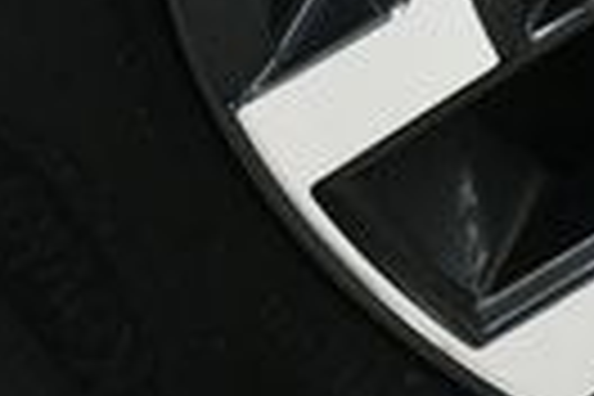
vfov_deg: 3.7
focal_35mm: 365
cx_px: 1017
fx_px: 6022
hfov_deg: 5.6
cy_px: -230
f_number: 4.8
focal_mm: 50
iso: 1800
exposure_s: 1/125
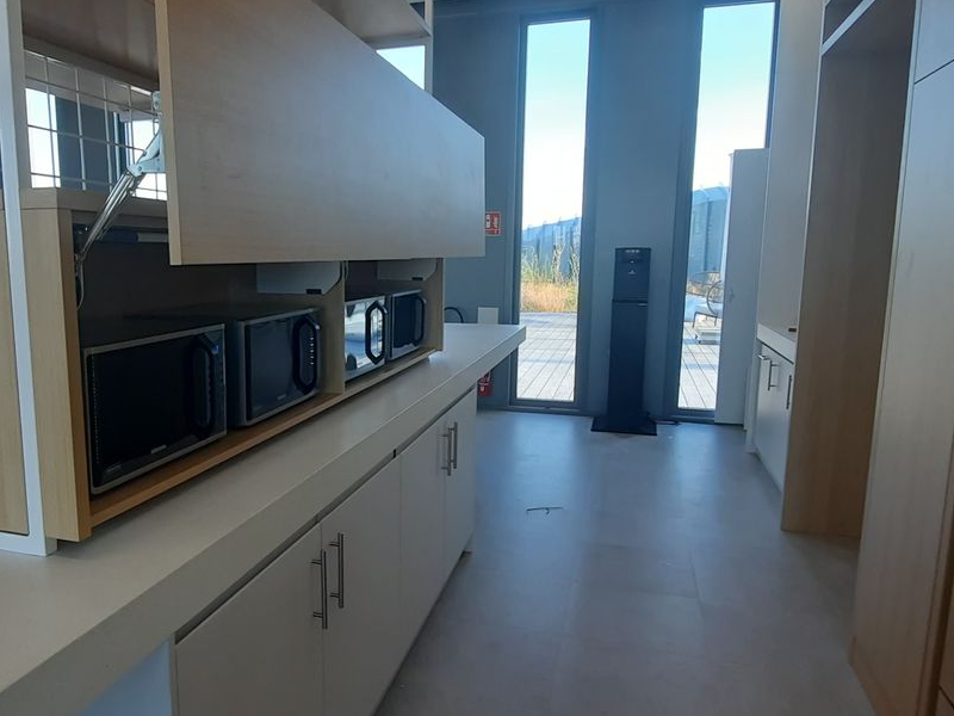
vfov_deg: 53.0
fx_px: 717
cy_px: 387
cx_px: 361
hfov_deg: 66.4
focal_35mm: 26
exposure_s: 1/50
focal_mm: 1.74
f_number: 2.2
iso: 100
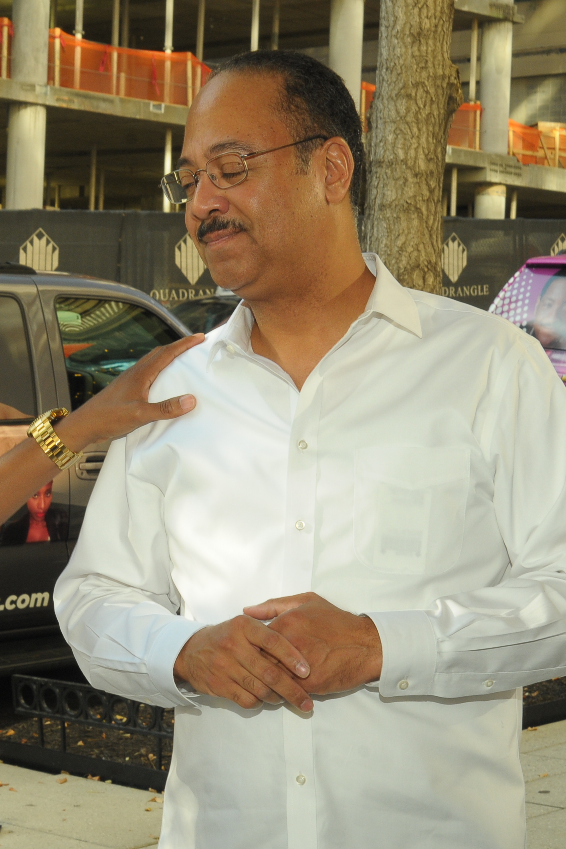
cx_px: 72
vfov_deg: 22.4
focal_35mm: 91
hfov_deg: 14.9
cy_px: 424
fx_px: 2146
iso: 400
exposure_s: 1/80
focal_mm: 40
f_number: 11
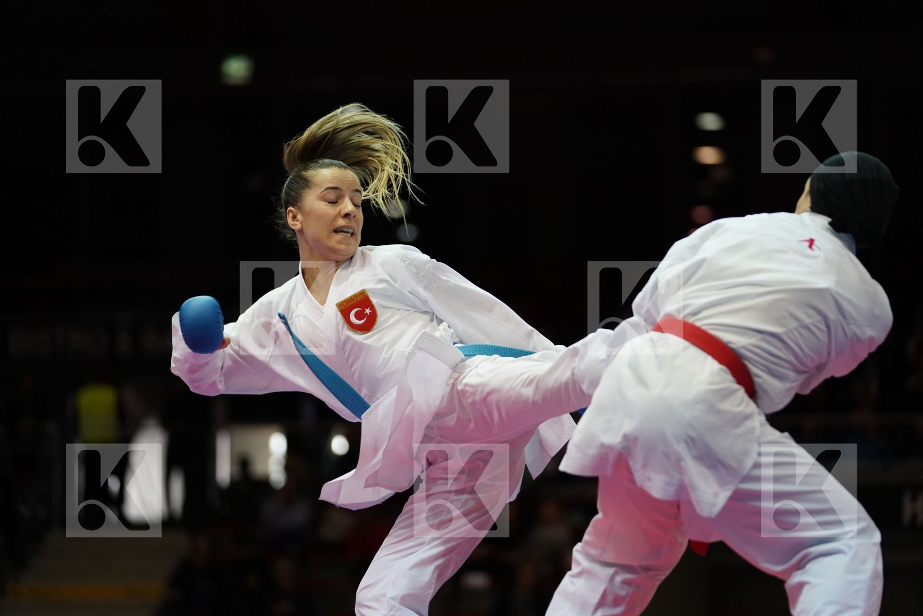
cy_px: 308
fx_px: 3333
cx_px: 462
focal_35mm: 130
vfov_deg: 10.5
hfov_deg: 15.8
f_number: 2.8
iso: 2500
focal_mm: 130
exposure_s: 1/1000
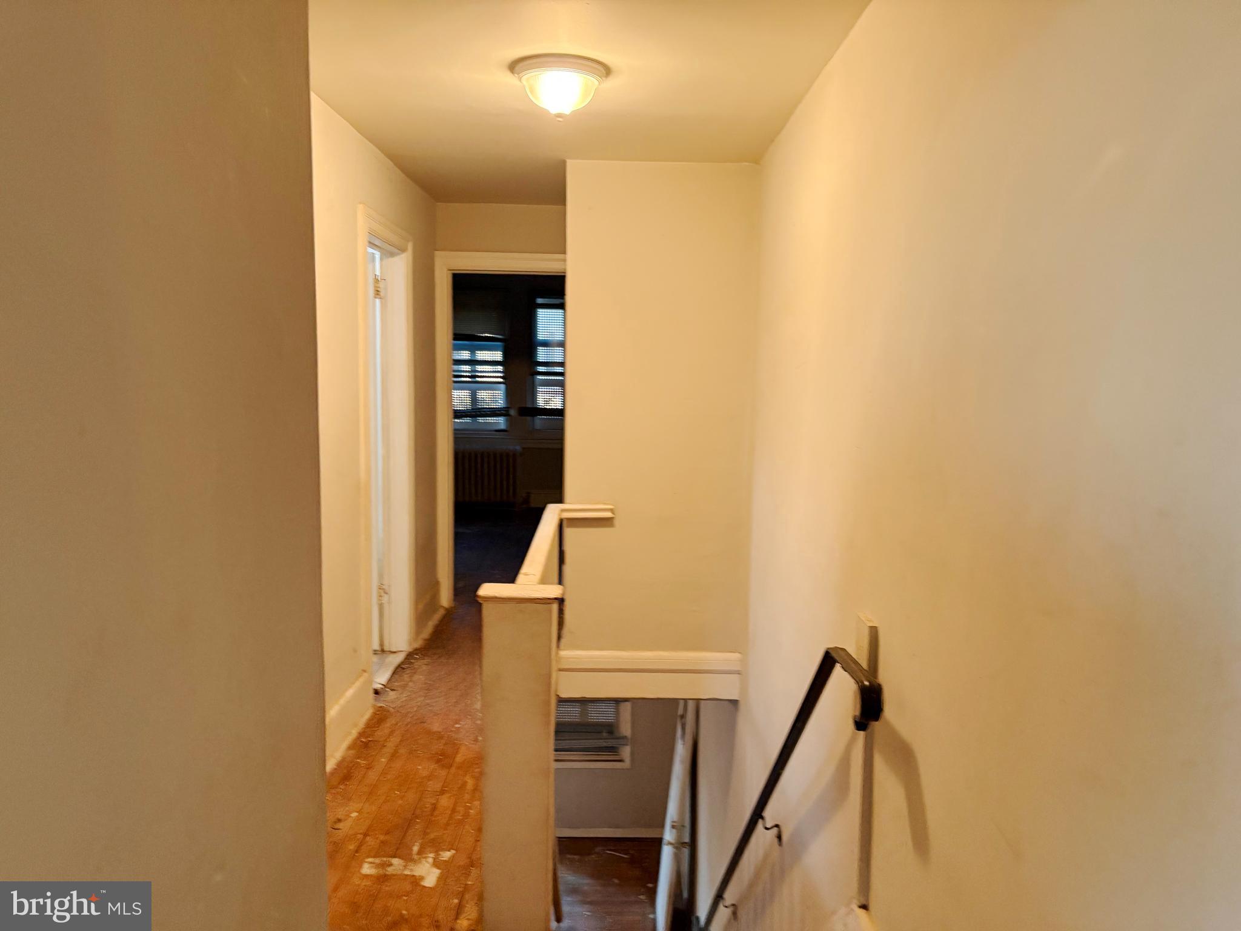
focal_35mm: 26
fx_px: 932
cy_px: 466
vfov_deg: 53.1
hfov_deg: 67.3
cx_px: 620
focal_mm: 5.96
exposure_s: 1/60
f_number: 1.6
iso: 400
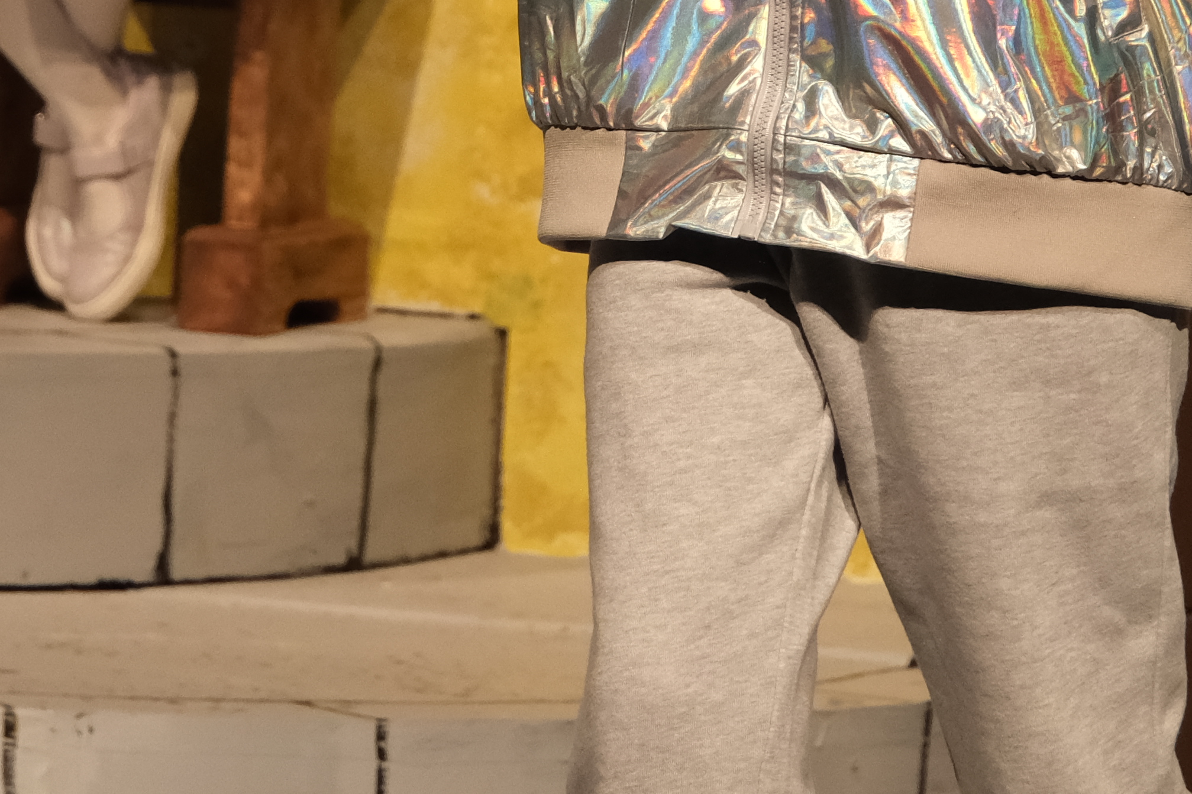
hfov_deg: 5.9
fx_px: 11554
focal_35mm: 349
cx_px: 620
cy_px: -458
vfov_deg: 3.9
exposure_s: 1/200
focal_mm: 60.8
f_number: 4
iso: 1600
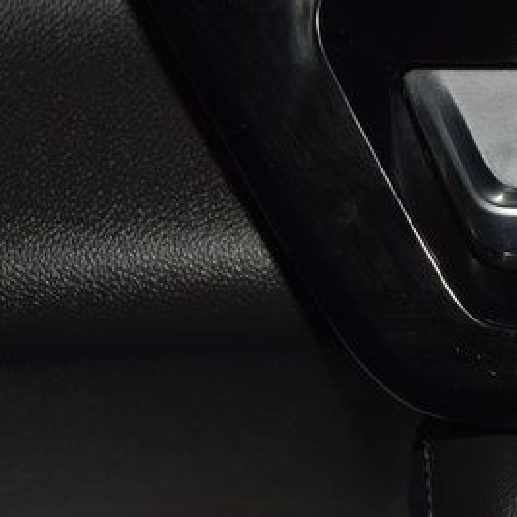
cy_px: 117
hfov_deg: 8.1
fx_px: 3616
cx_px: 575
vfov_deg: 8.2
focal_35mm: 214
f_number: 8
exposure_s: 1/125
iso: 100
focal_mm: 70
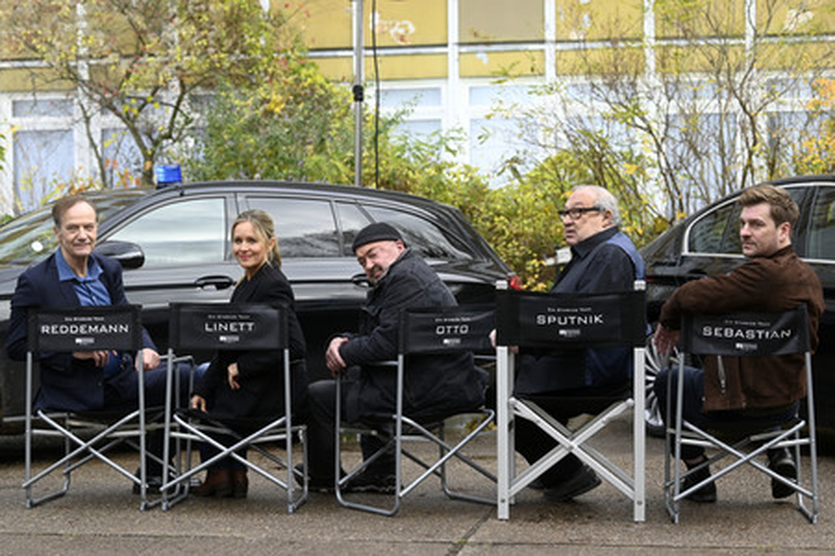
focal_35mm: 70
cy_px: 278
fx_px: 1622
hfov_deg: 28.9
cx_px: 418
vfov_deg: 19.4
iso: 1250
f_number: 5
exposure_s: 1/1000
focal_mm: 70
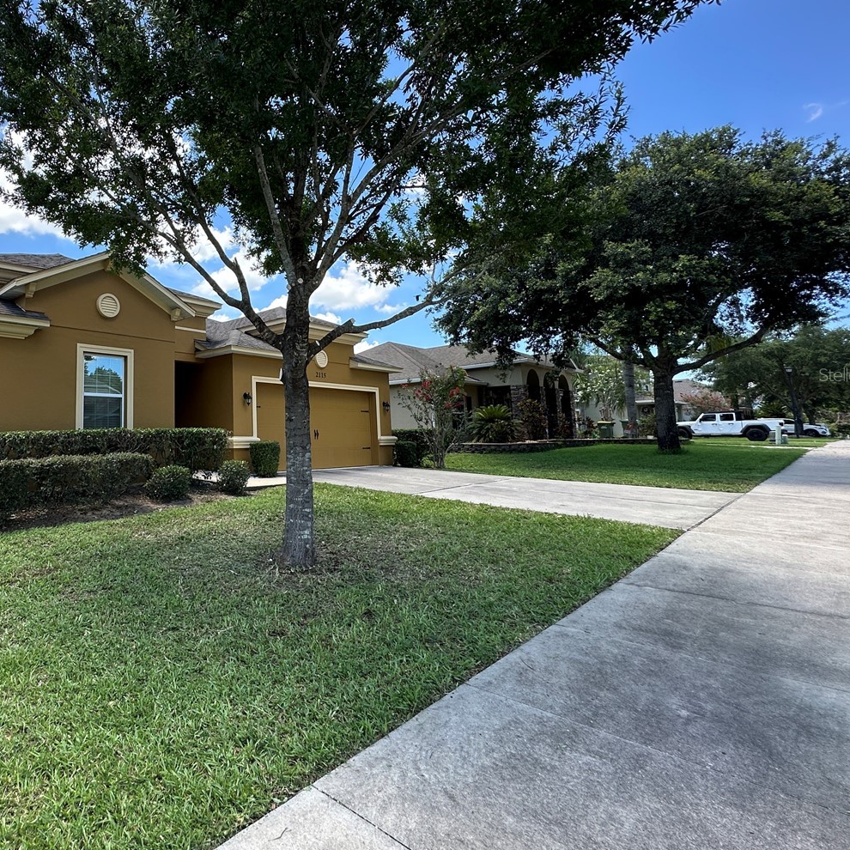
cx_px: 213
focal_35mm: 20
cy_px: 374
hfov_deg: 69.9
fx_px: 556
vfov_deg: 74.5
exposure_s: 1/530
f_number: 2.2
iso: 40
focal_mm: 2.22
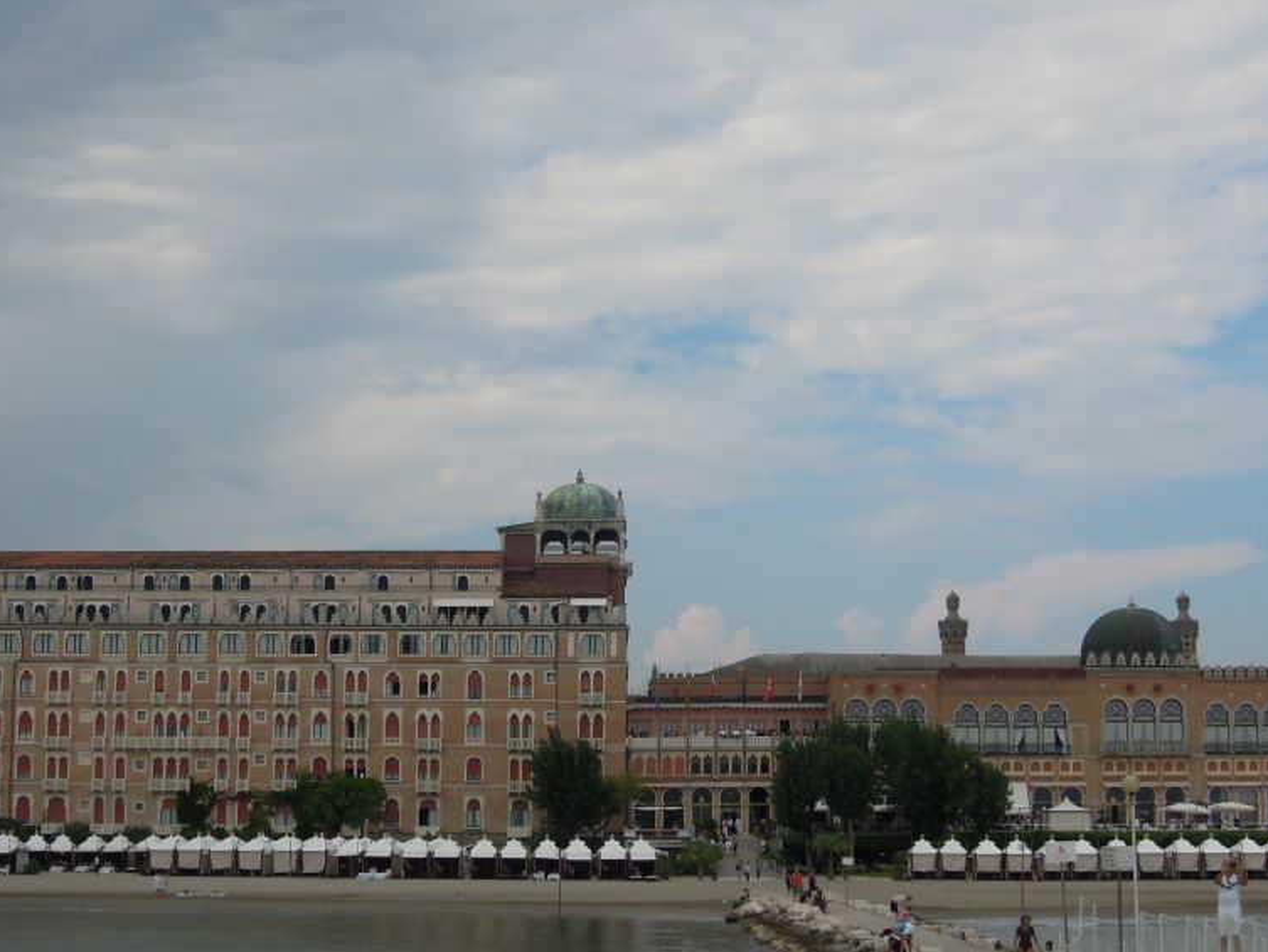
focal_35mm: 68
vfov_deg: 21.6
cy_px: 549
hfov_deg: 28.5
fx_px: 2491
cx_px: 534
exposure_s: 1/1600
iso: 160
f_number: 4.7
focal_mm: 9
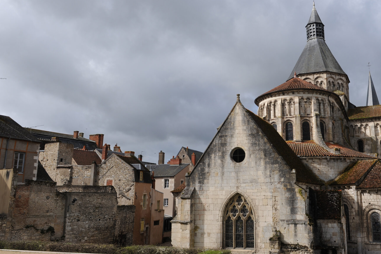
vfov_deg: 38.8
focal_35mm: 34
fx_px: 360
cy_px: 108
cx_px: 267
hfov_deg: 54.2
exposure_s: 1/640
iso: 200
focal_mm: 24
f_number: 8
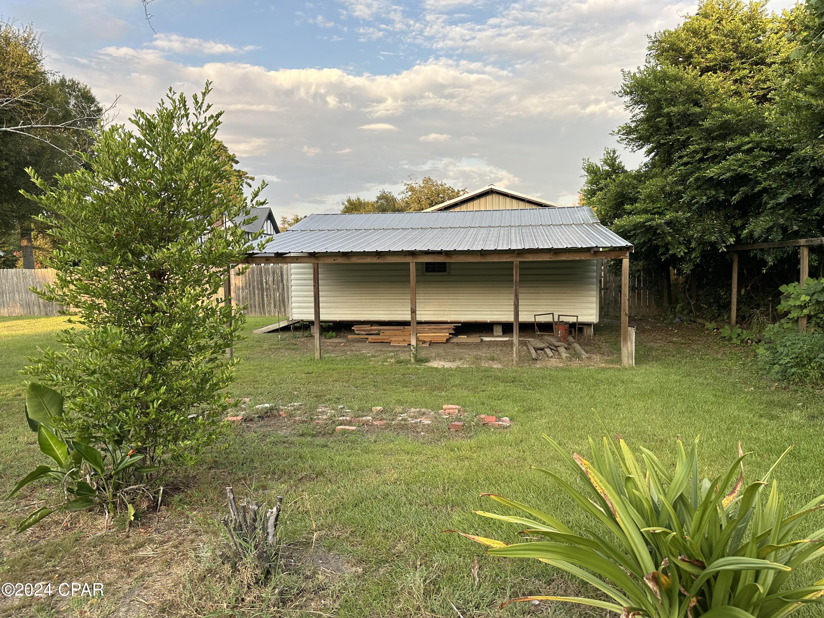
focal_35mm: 24
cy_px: 309
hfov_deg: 71.6
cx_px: 412
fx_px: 571
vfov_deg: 56.8
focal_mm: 6.86
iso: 80
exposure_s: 1/619
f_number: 1.78
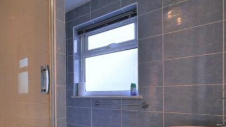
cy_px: 95
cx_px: 69
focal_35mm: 22
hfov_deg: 77.6
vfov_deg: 49.4
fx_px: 132
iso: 200
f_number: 4
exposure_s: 1/100
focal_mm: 7
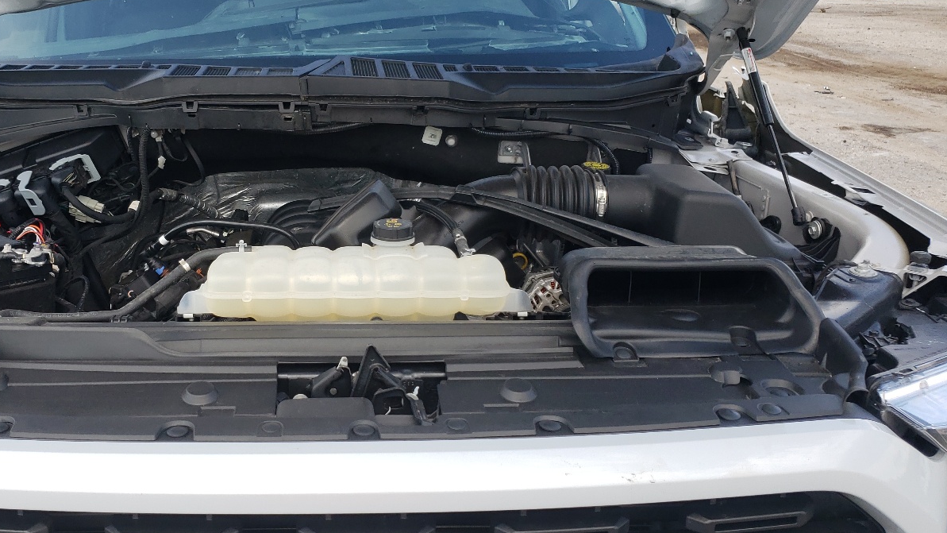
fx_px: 954
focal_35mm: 38
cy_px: 241
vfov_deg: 31.2
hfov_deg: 52.0
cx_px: 331
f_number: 1.5
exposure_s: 1/833
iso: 50
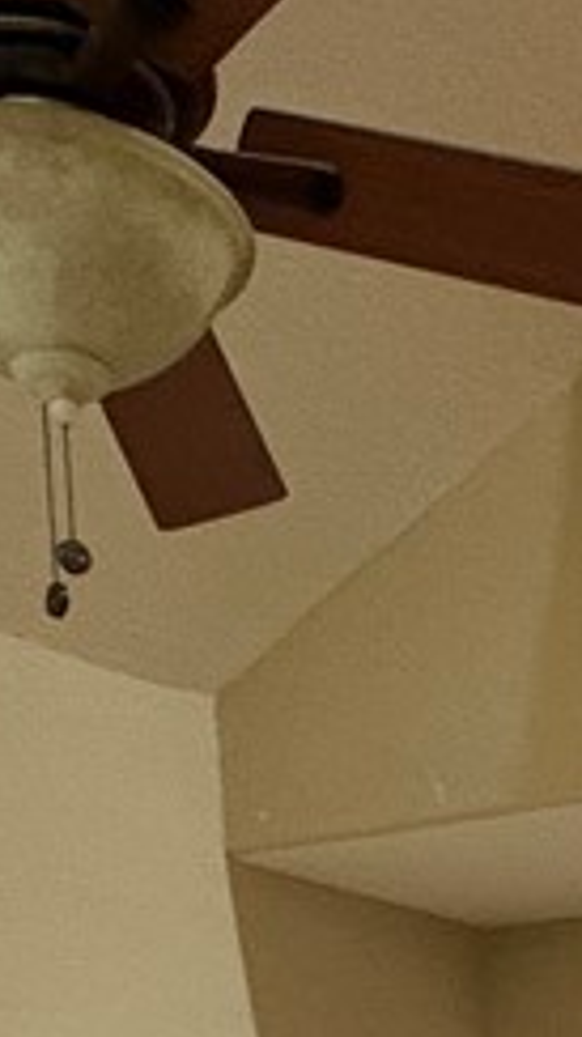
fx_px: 1758
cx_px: 633
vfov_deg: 26.6
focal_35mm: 64
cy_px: 1420
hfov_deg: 18.1
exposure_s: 1/40
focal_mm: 2.22
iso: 640
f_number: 2.2
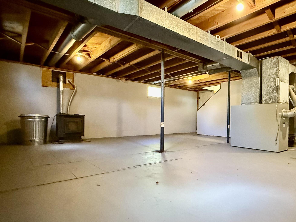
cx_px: 198
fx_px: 188
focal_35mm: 22
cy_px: 122
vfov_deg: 61.0
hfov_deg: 74.0
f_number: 2.2
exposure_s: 1/40
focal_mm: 2.22
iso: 1250
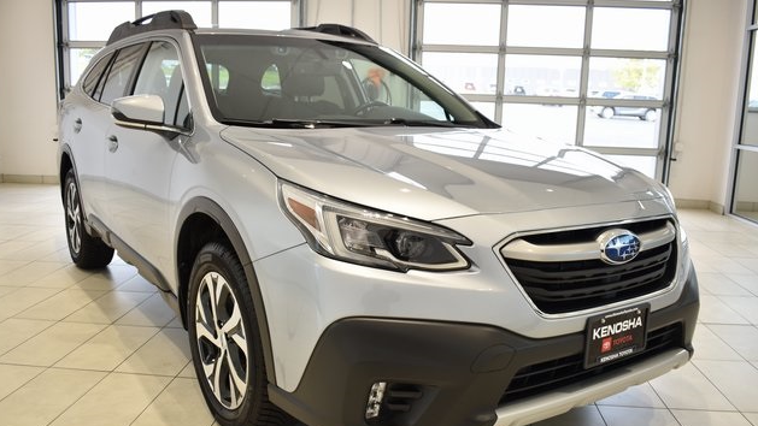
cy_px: 238
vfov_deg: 36.6
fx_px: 643
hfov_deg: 61.0
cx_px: 374
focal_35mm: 32
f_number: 3.8
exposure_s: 1/30
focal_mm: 20
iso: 125
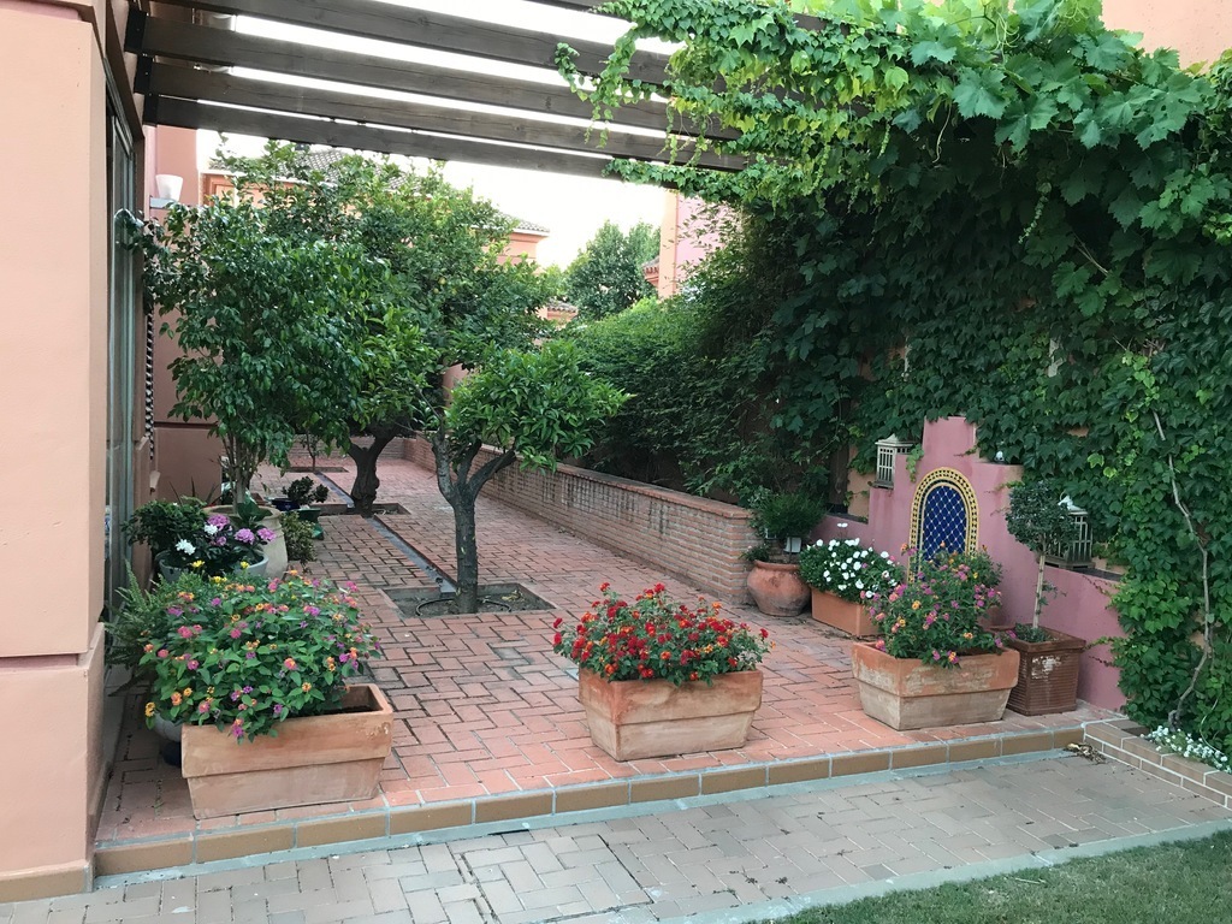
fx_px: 997
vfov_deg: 49.7
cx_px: 616
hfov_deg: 63.4
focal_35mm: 28
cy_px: 462
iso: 40
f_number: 1.8
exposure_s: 1/20
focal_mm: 3.99
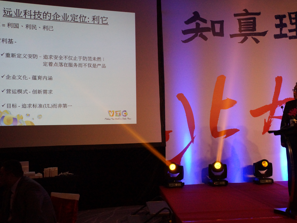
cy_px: 110
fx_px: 369
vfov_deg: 33.6
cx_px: 162
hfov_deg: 43.8
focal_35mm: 43
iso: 3200
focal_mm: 26
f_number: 8
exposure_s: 1/320
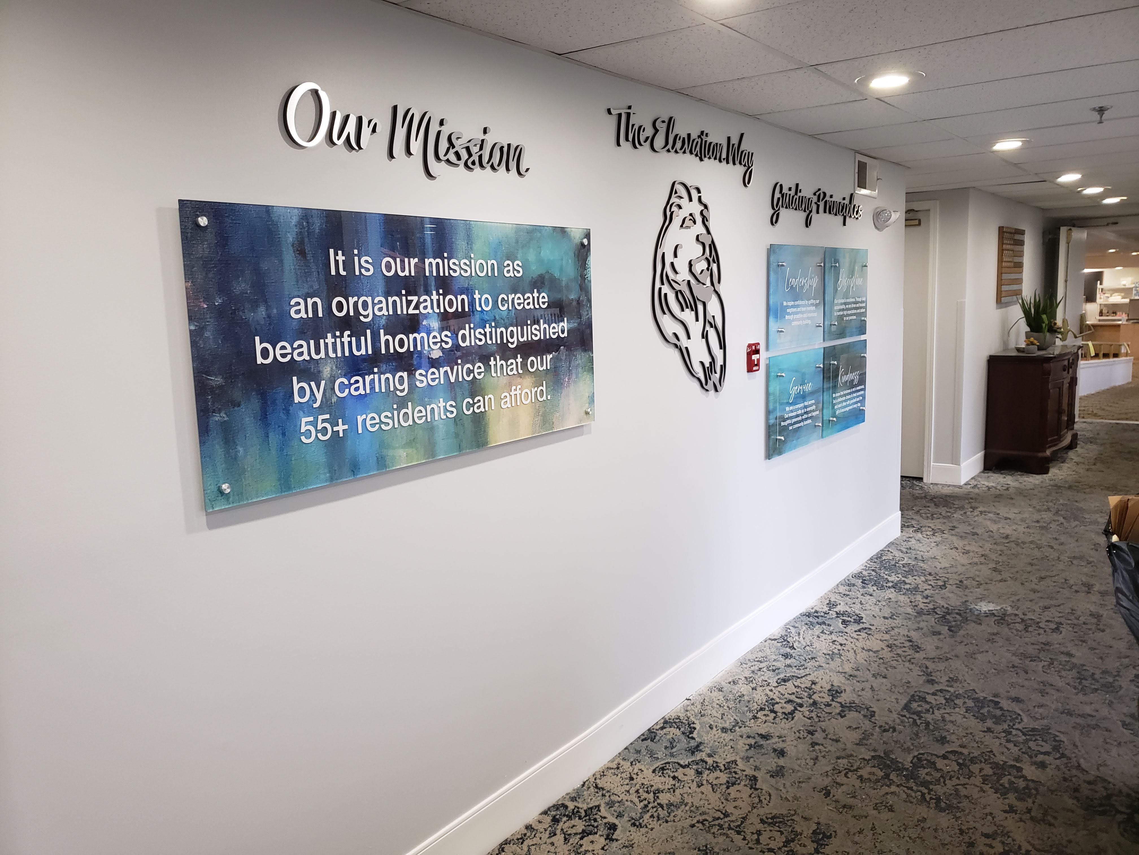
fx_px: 856
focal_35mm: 26
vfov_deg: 53.1
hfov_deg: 67.3
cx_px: 570
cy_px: 428
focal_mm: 4.3
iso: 250
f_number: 1.5
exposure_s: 1/60
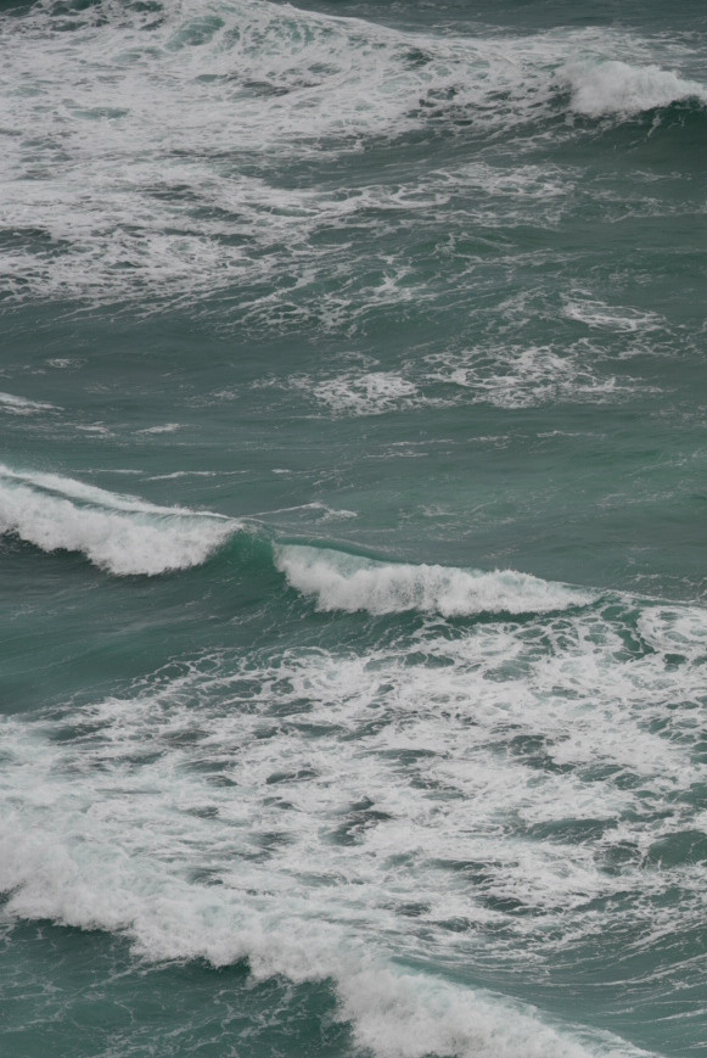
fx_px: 4645
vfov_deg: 12.9
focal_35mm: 158
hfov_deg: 8.7
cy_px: 948
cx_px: 385
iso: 50
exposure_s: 1/5000
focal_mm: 85
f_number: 1.6
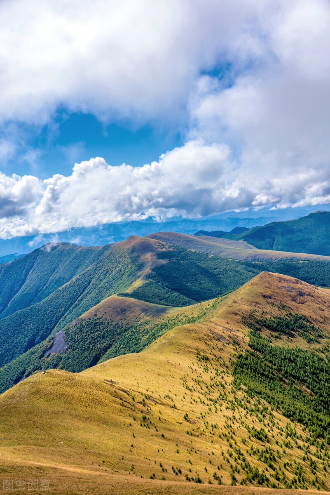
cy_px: 248
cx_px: 165
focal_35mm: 40
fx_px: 549
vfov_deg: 48.4
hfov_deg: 33.4
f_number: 8
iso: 100
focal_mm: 40
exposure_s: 1/250
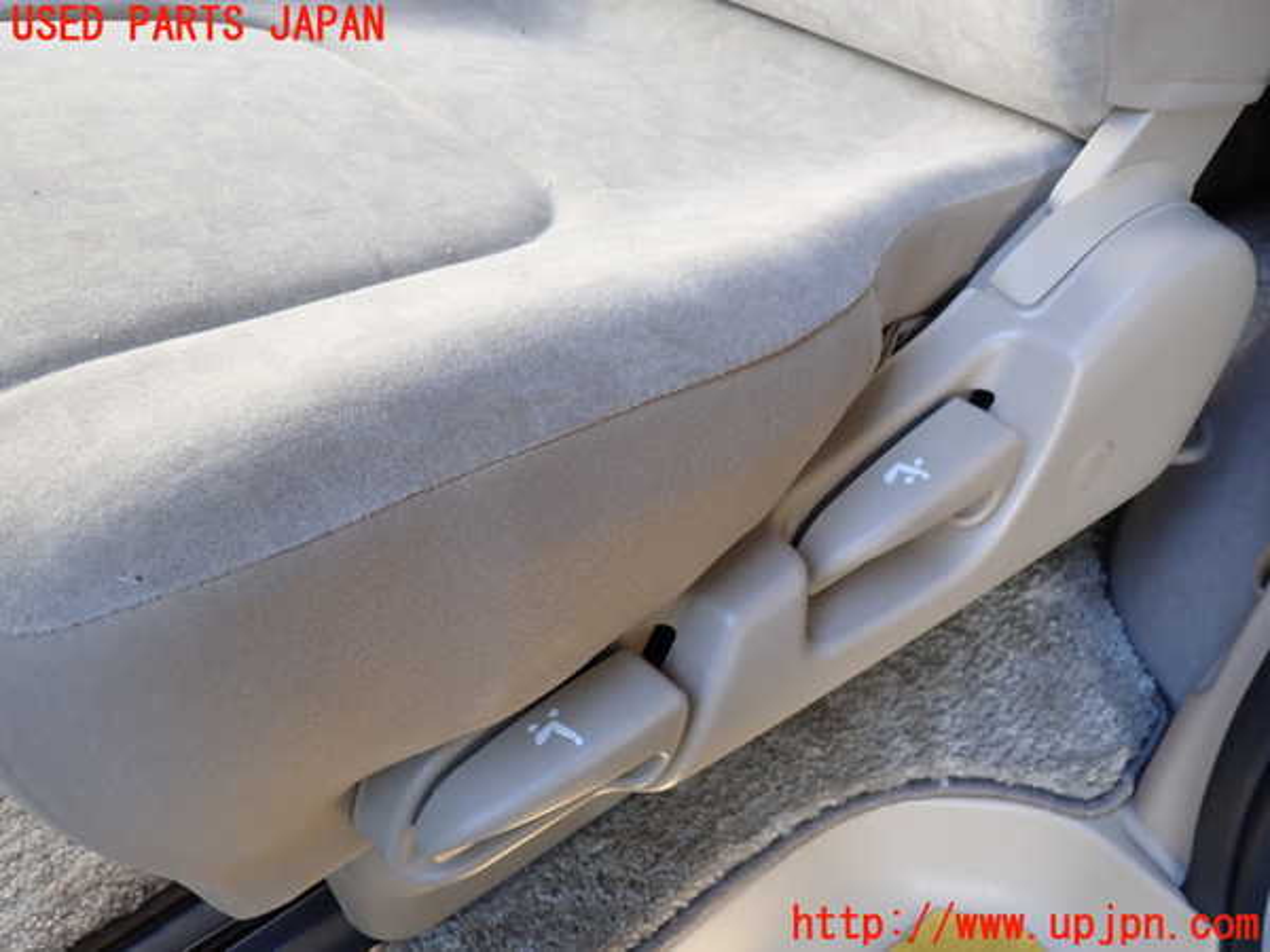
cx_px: 635
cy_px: 476
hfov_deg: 60.0
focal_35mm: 30
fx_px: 1101
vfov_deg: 46.8
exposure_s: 1/60
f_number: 2.3
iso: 160
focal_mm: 5.4
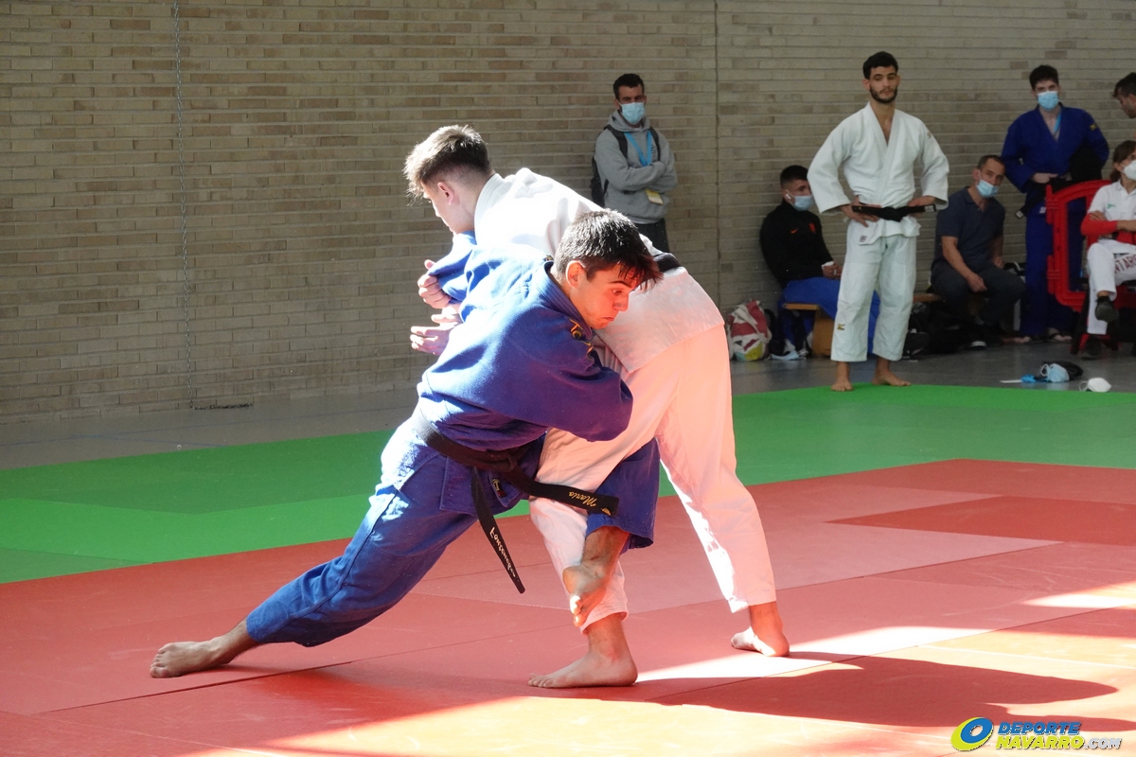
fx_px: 3629
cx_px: 568
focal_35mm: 115
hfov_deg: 17.8
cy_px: 378
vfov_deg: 11.9
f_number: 4.5
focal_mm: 41.93
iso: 2000
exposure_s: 1/800
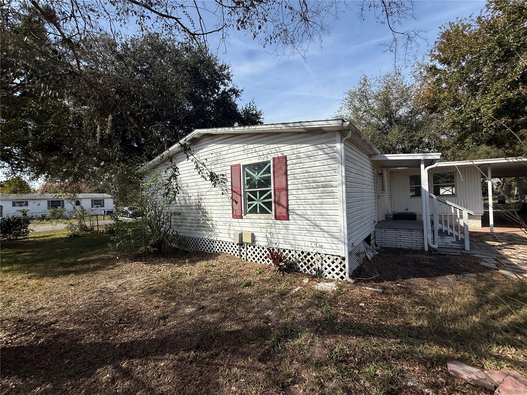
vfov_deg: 85.7
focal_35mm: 14
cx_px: 264
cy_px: 198
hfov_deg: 102.1
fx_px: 213
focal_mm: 2.22
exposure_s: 1/3289
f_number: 2.2
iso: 64
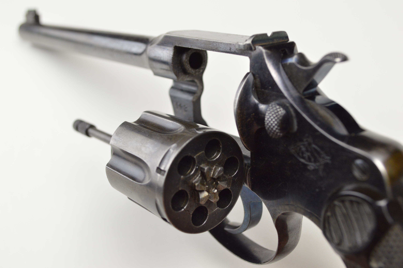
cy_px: 134
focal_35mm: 48
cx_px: 202
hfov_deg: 41.1
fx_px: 537
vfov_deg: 28.0
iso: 800
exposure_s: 1/125
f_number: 5.6
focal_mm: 32
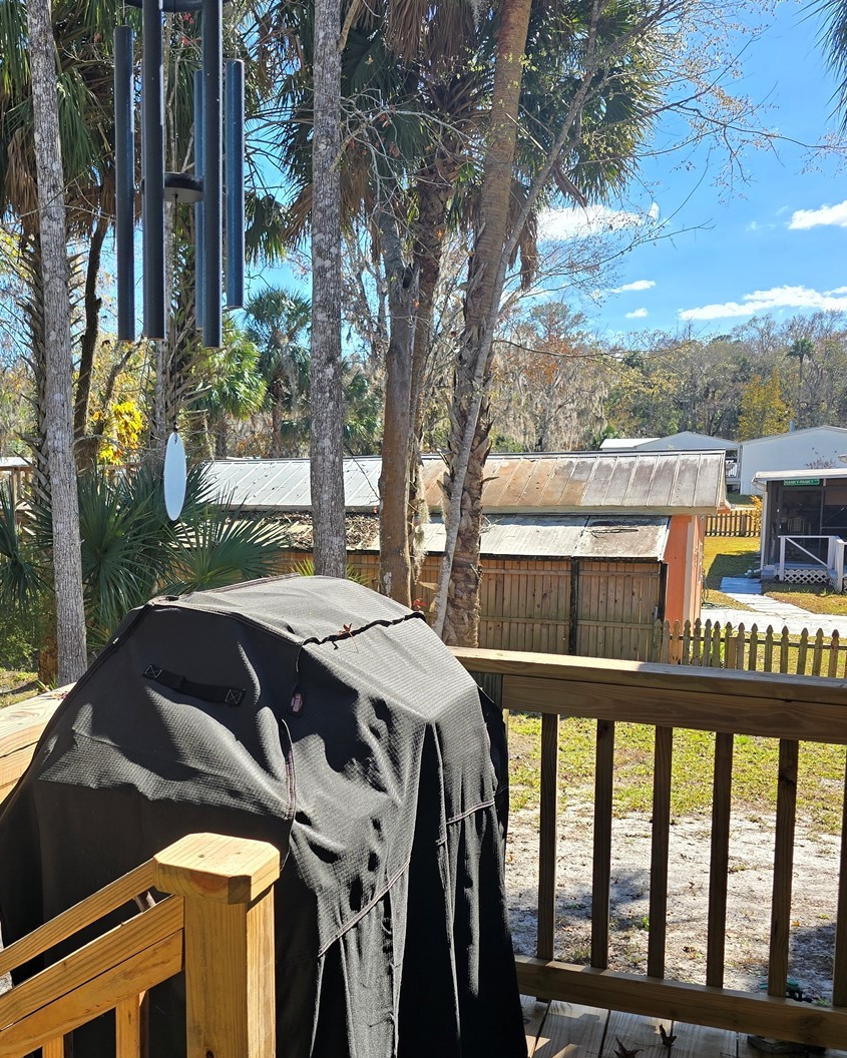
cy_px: 599
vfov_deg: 52.7
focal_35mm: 34
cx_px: 147
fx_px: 1065
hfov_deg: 41.2
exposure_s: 1/503
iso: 12
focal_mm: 6.3
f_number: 1.7
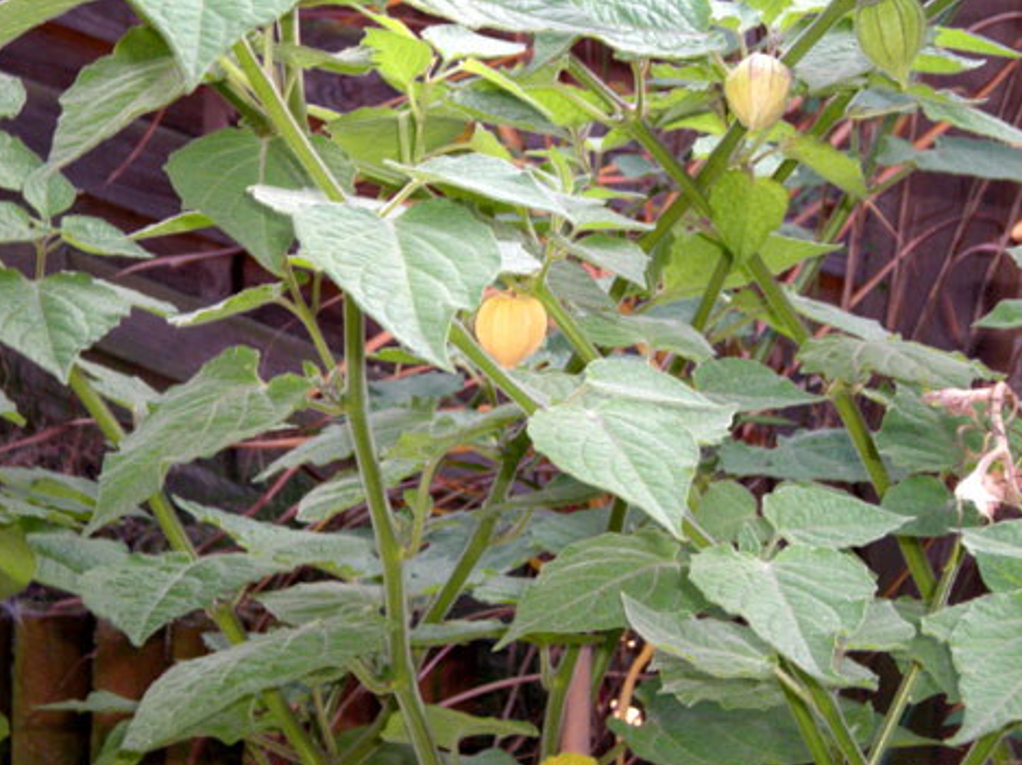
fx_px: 3747
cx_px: 559
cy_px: 369
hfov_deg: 15.5
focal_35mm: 127
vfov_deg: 11.7
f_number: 5.7
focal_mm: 17.3
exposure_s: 1/60
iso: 173
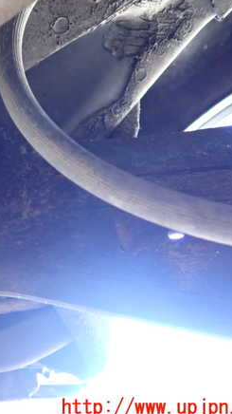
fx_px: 493
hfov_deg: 25.0
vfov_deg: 45.5
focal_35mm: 45
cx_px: -9
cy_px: 206
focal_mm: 5.4
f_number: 2.3
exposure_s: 1/125
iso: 800
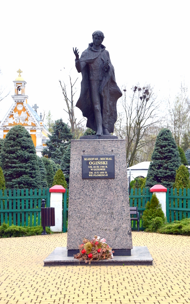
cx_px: 101
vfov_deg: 26.8
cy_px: 152
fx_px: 637
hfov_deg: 17.0
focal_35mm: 77
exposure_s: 1/250
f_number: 10
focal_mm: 50
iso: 400
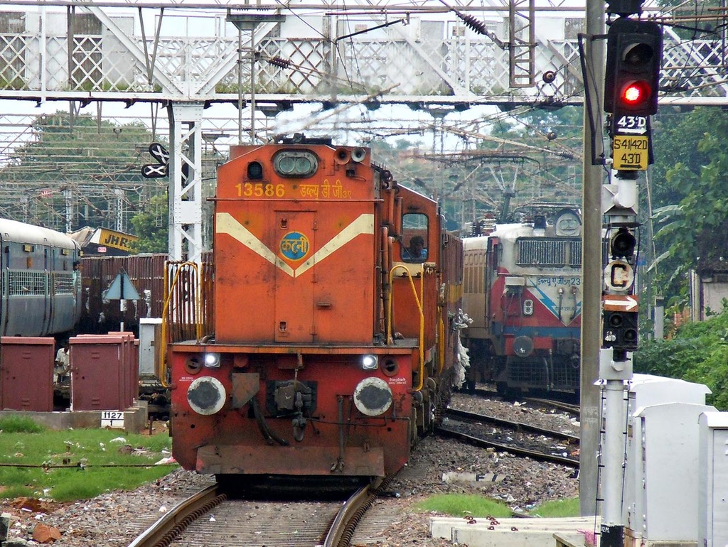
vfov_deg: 5.0
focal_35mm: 300
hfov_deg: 6.6
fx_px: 6315
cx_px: 364
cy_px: 274
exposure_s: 1/200
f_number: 5.6
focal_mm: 54
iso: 320
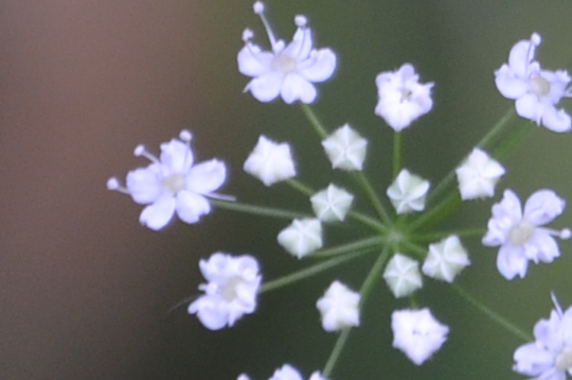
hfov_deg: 1.9
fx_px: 17088
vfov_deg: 1.3
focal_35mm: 1077
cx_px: 686
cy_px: -234
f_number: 5.6
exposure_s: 1/60
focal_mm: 105
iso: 400
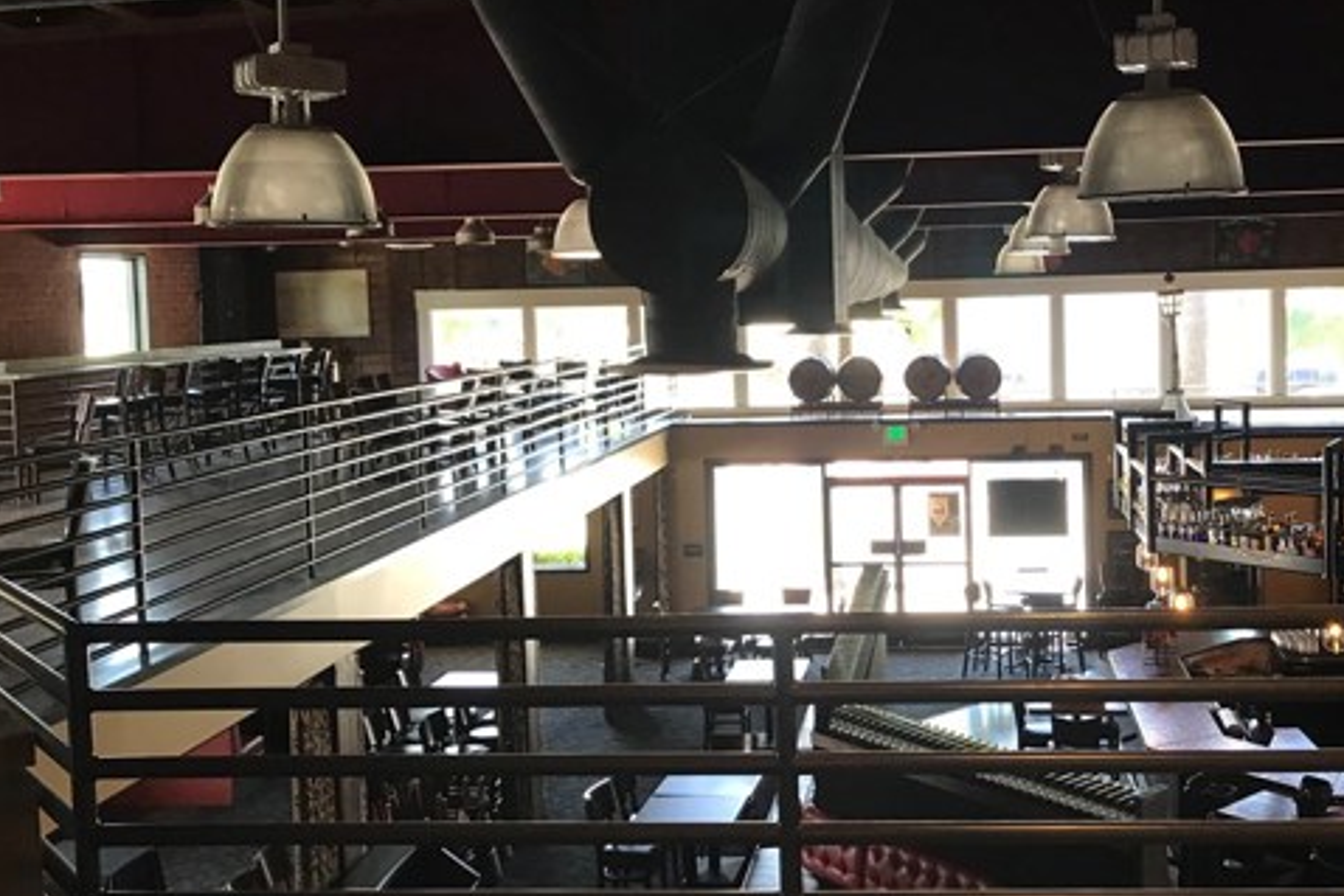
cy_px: 388
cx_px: 874
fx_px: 1456
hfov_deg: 48.9
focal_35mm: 39
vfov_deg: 34.2
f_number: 1.8
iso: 40
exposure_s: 1/24
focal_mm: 3.99
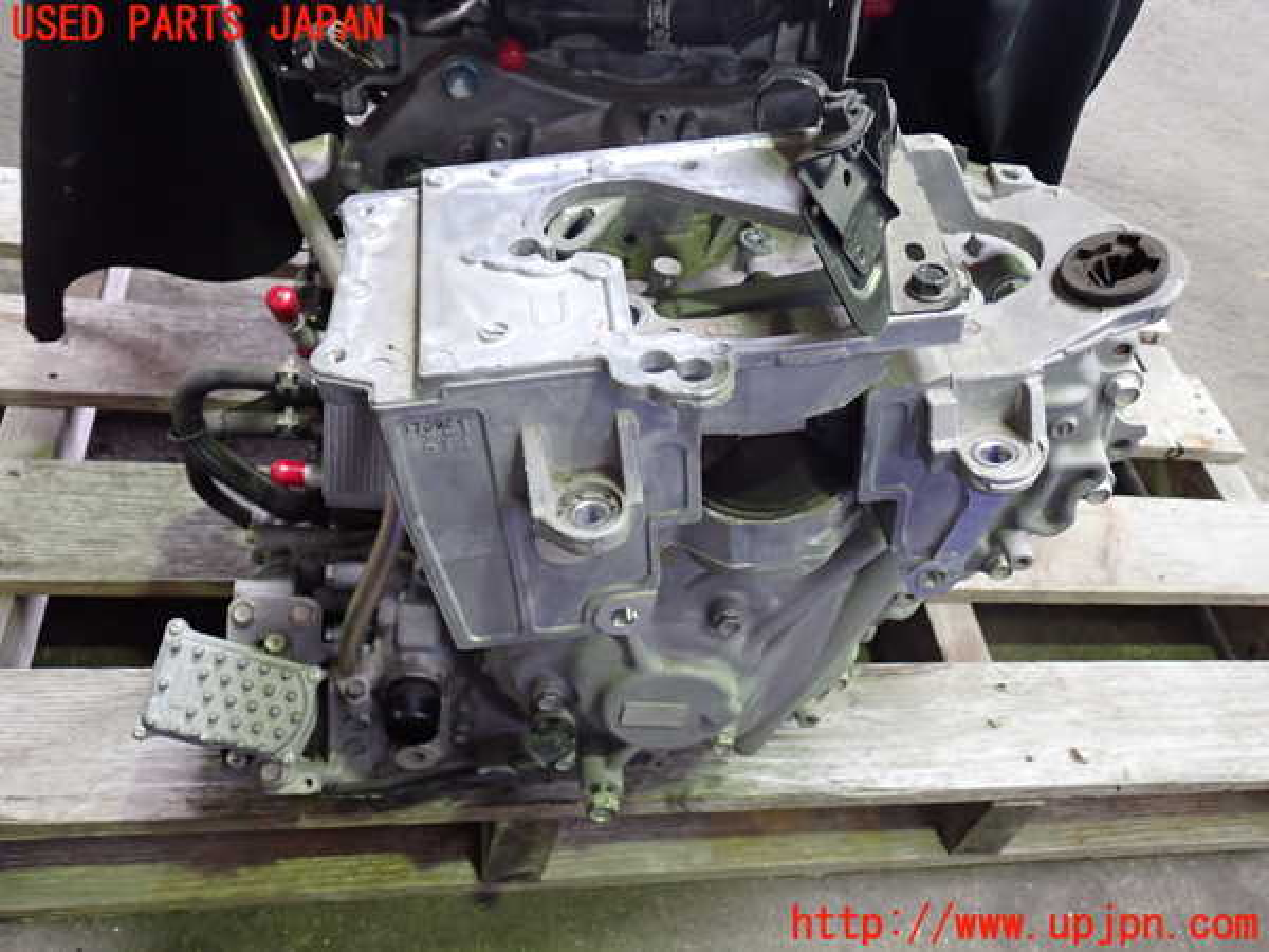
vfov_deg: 44.2
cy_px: 476
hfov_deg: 56.8
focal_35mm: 32
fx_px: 1173
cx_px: 634
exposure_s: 1/30
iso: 500
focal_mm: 5.79
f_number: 2.4
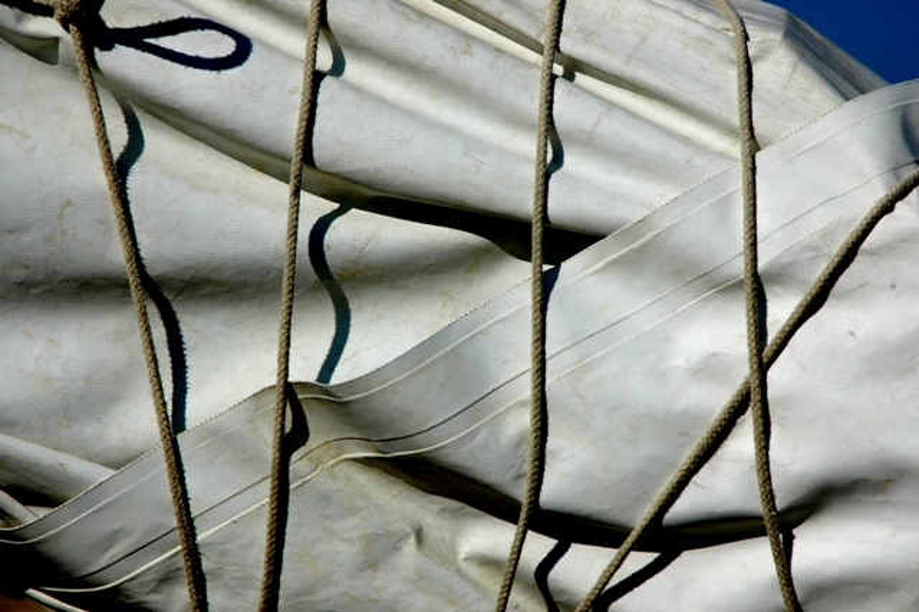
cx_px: 460
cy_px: 306
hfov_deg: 13.7
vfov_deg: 9.1
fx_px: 3827
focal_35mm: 150
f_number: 8
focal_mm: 100
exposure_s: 1/1250
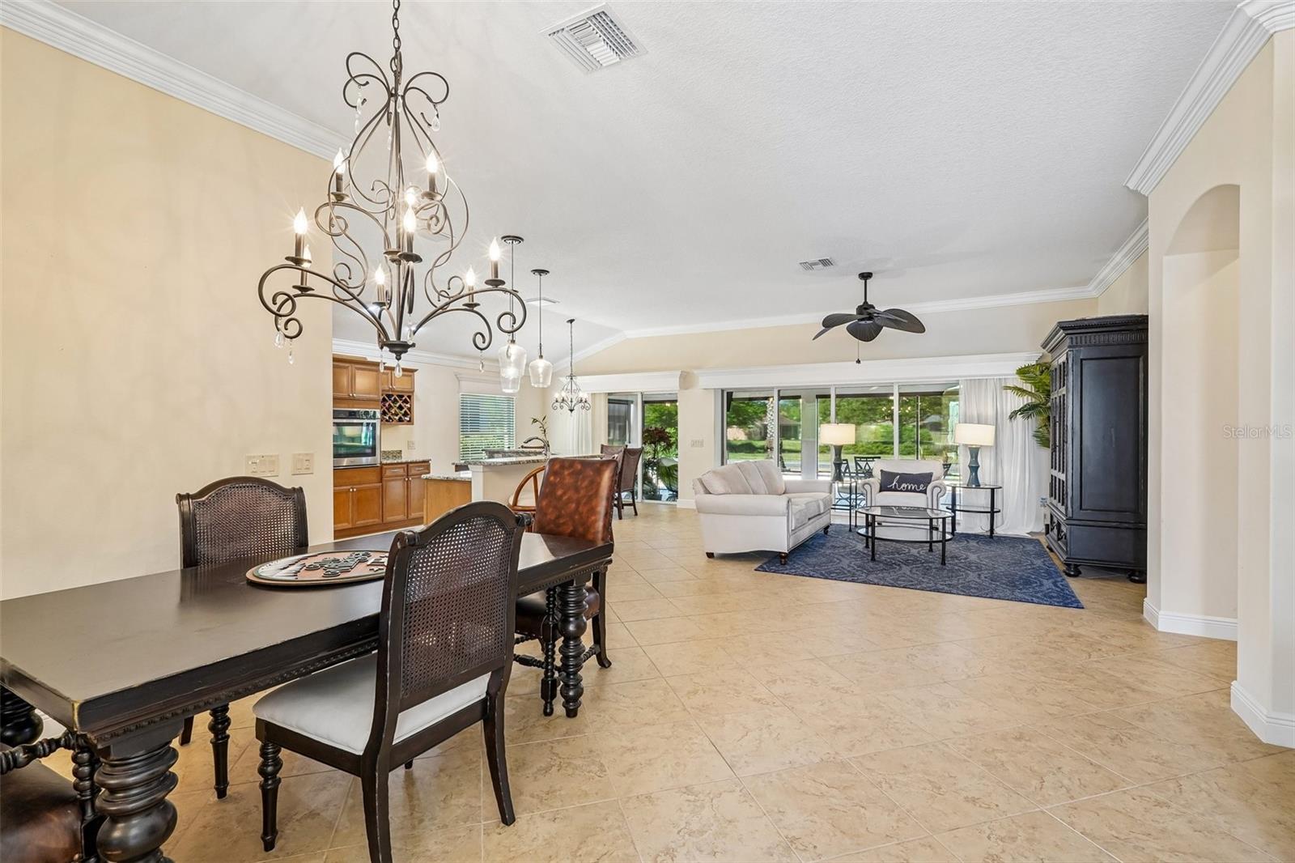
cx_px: 648
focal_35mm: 16
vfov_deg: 73.7
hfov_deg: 96.7
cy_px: 432
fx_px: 575
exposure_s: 1/10
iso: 400
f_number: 8
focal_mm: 16
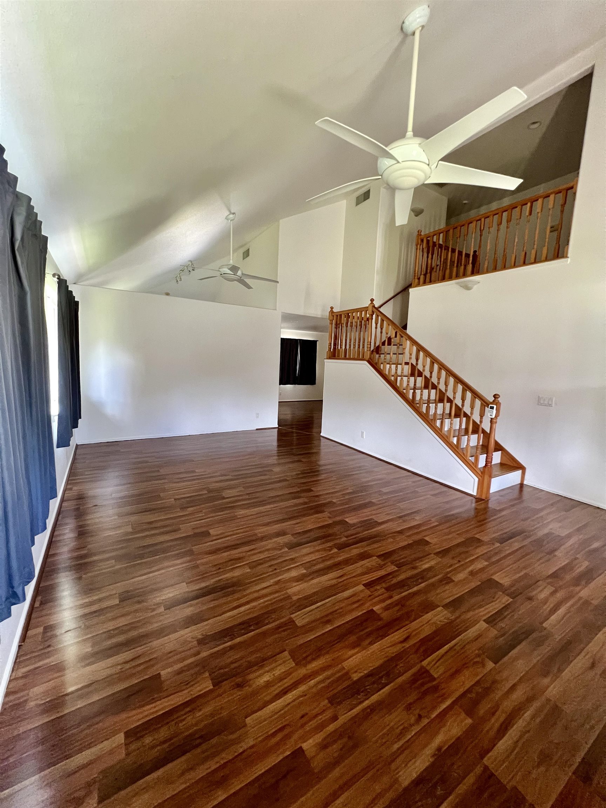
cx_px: 303
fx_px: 303
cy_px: 404
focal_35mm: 13
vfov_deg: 106.2
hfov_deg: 89.9
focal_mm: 1.57
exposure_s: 1/60
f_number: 1.8
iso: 500
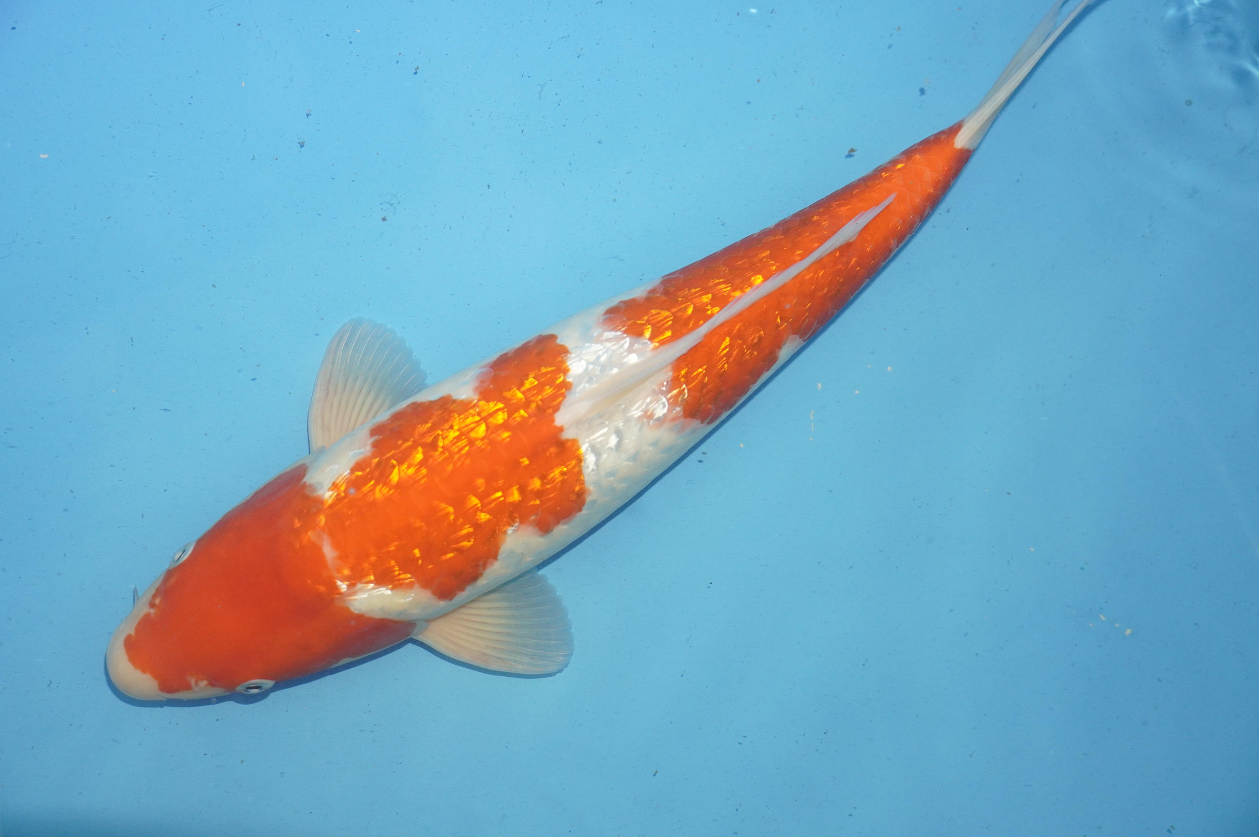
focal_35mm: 54
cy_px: 418
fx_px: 1887
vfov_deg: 25.0
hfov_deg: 36.9
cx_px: 630
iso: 1250
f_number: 4.5
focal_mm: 36
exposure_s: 1/160
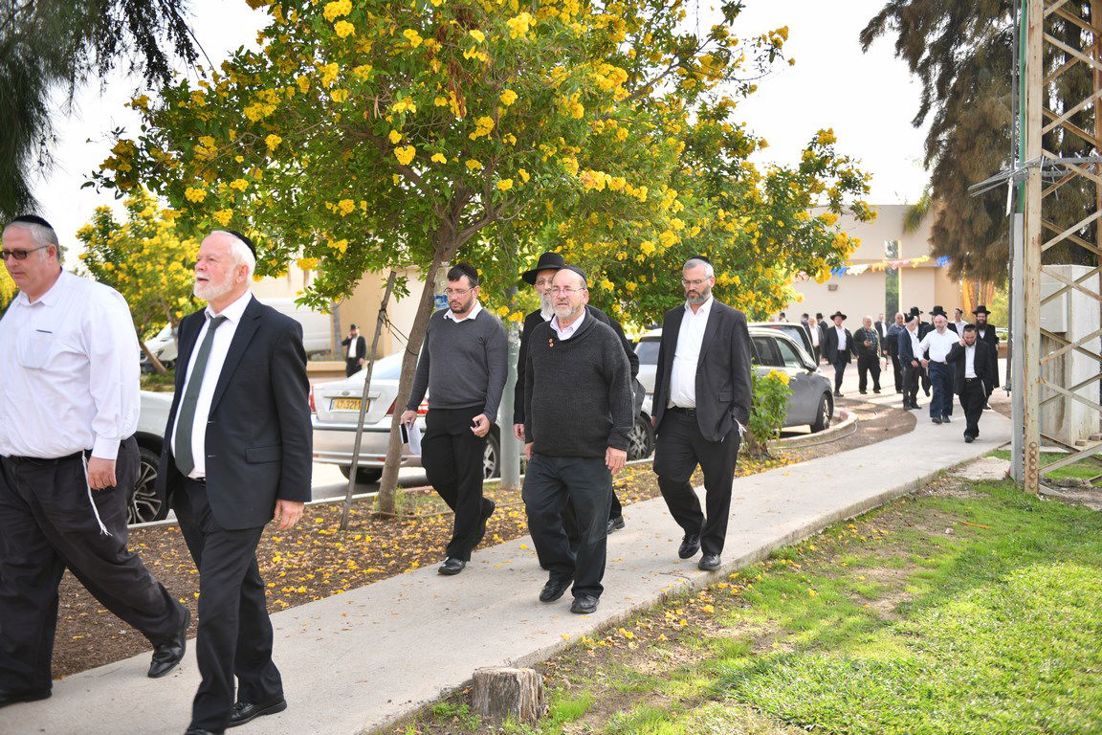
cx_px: 551
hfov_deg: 50.7
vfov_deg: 35.1
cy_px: 368
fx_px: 1163
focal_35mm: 38
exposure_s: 1/250
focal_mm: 38
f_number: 18
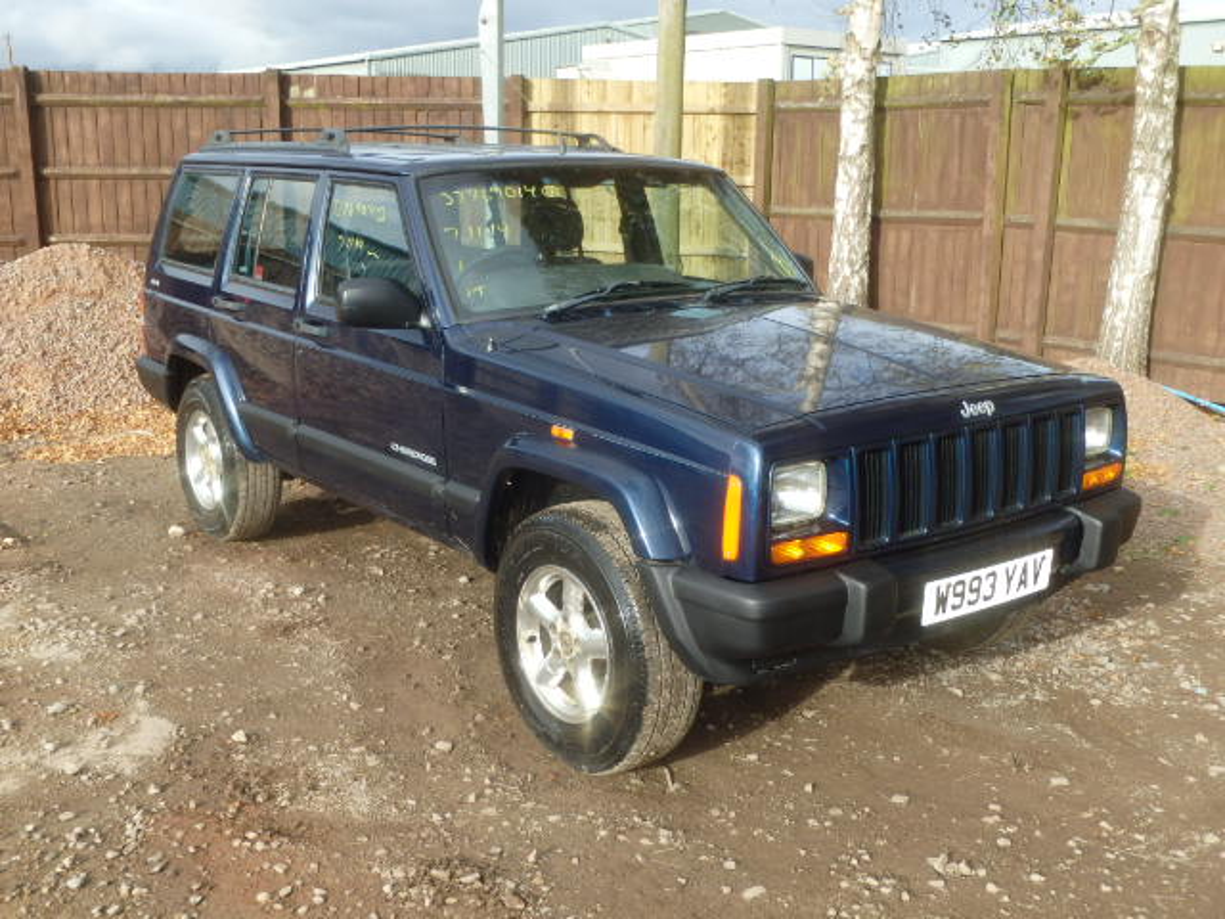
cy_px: 460
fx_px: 1274
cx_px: 612
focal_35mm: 36
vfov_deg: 39.7
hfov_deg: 51.4
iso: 125
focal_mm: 6.4
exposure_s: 1/250
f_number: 4.5
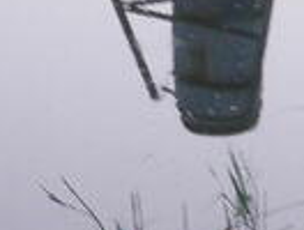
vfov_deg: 5.1
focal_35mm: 290
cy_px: -210
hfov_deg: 6.8
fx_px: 2556
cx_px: 203
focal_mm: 32
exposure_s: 1/1.6
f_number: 5.6
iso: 3200
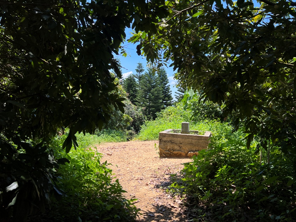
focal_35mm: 26
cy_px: 111
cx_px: 148
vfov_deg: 53.1
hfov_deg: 67.3
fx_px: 222
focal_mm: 5.7
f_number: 1.5
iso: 50
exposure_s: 1/1645
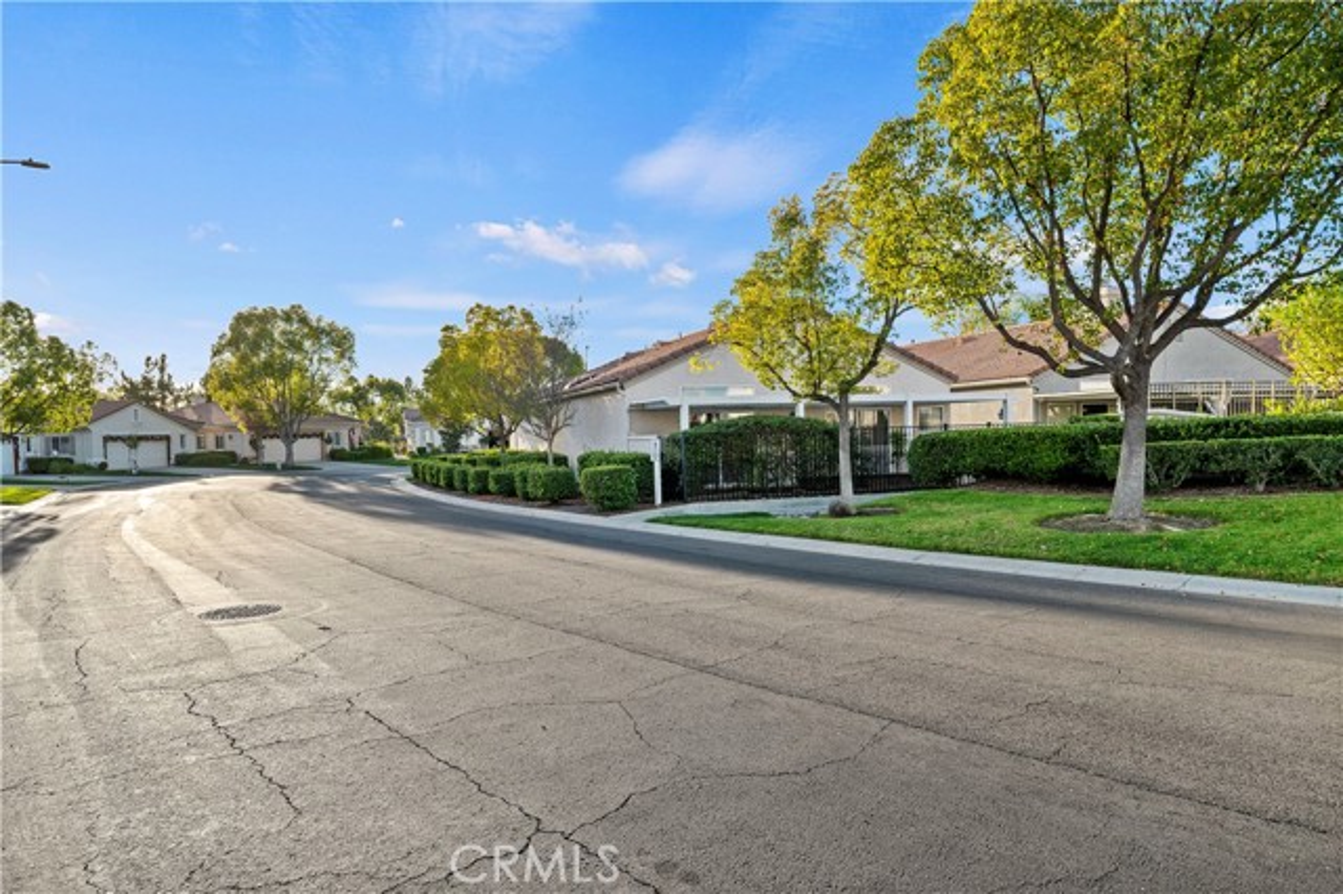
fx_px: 820
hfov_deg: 78.6
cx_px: 672
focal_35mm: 22
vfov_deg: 57.2
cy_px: 447
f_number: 10
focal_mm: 22
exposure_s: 1/125
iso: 500
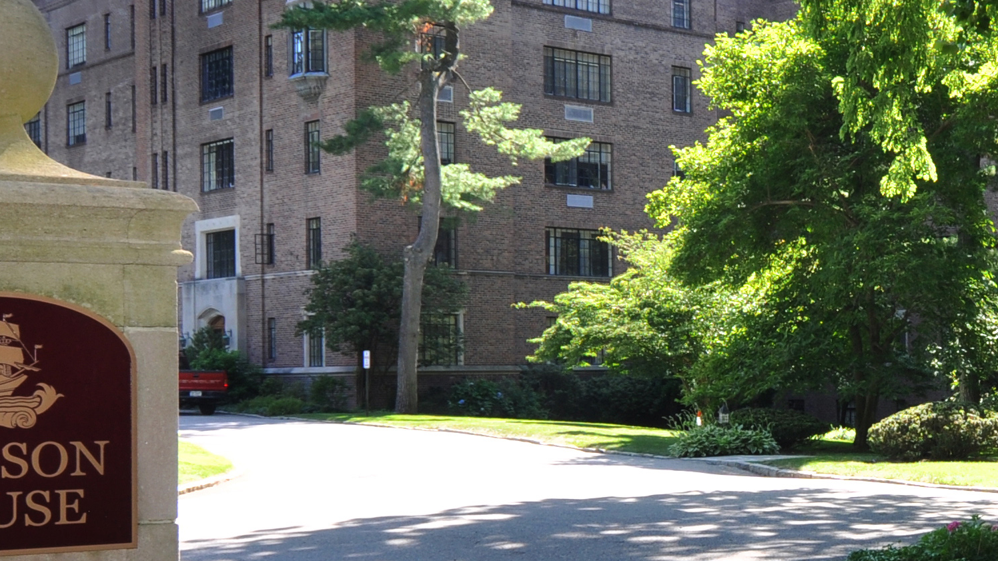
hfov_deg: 29.6
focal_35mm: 68
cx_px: 937
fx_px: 1786
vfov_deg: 17.8
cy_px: 383
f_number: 9
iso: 200
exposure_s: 1/100
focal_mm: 15
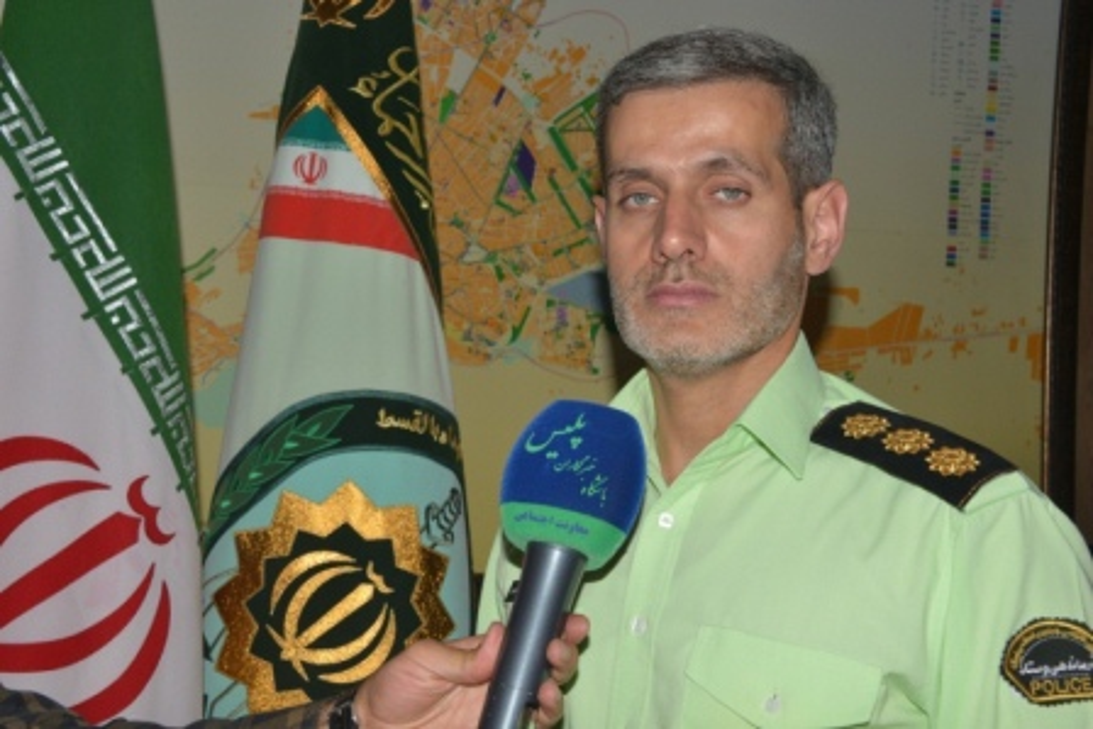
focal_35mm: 56
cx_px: 546
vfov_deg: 24.2
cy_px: 364
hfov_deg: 35.6
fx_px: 1701
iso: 400
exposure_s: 1/250
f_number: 13
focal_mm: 56
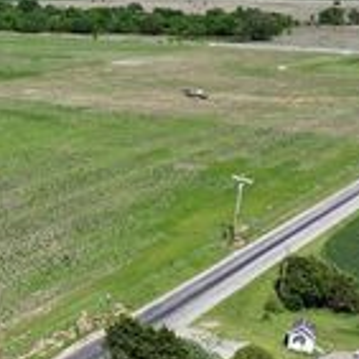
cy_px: 196
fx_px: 880
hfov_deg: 21.5
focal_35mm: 75
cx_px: -66
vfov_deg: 23.1
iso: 100
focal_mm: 12.29
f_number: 2.8
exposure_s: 1/1600
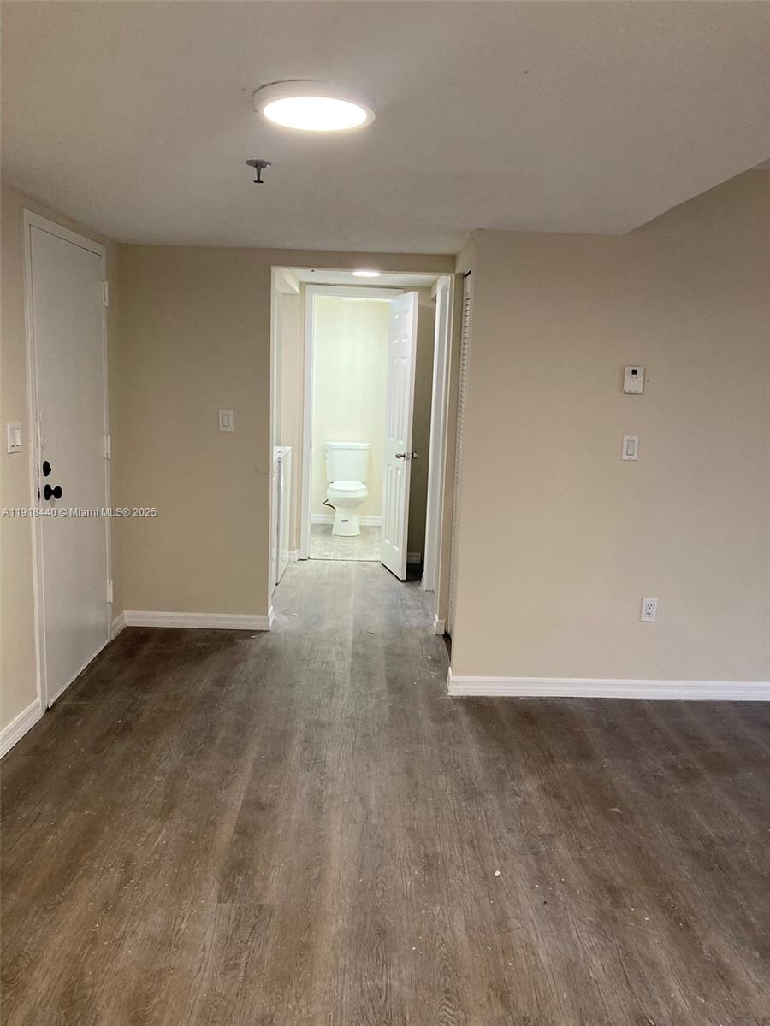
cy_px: 513
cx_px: 385
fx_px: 830
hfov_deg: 49.7
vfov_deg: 63.4
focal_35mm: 28
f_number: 1.8
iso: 125
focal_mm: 3.99
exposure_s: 1/60
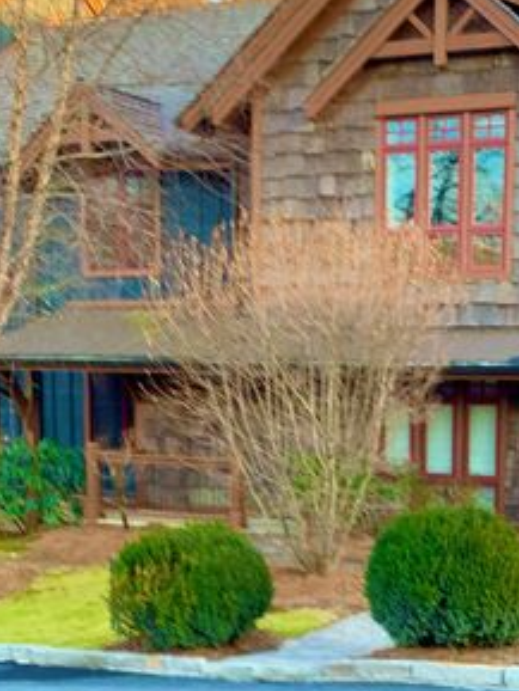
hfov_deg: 24.0
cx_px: 433
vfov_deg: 31.4
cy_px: 546
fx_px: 1199
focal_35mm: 60
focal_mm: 4.25
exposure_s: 1/122
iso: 64
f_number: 1.8
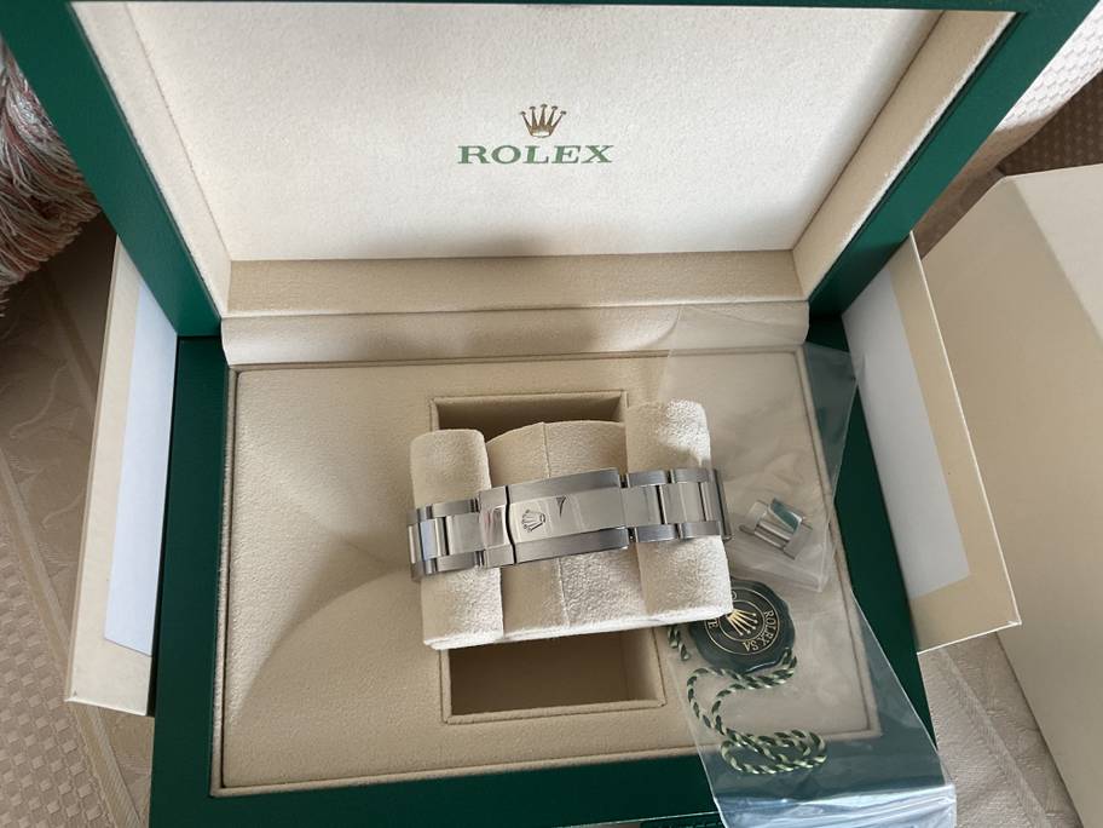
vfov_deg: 48.2
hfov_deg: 61.7
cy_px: 414
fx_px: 924
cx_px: 552
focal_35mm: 29
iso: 50
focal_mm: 3
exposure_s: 1/60
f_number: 1.8
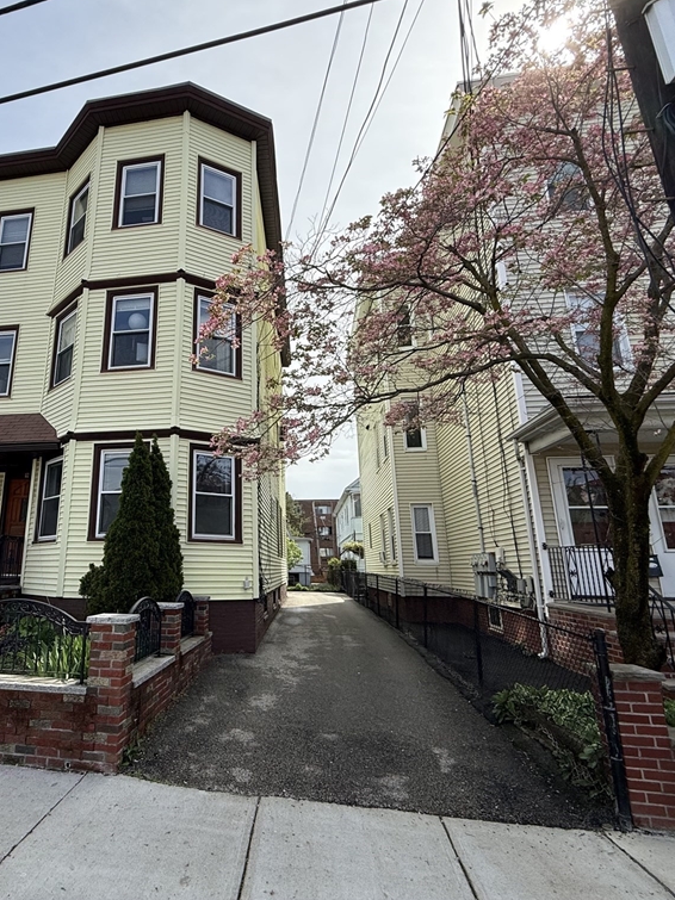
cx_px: 217
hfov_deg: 66.5
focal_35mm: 19
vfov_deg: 84.7
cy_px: 445
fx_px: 494
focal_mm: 2.22
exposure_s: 1/1464
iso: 64
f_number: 2.2
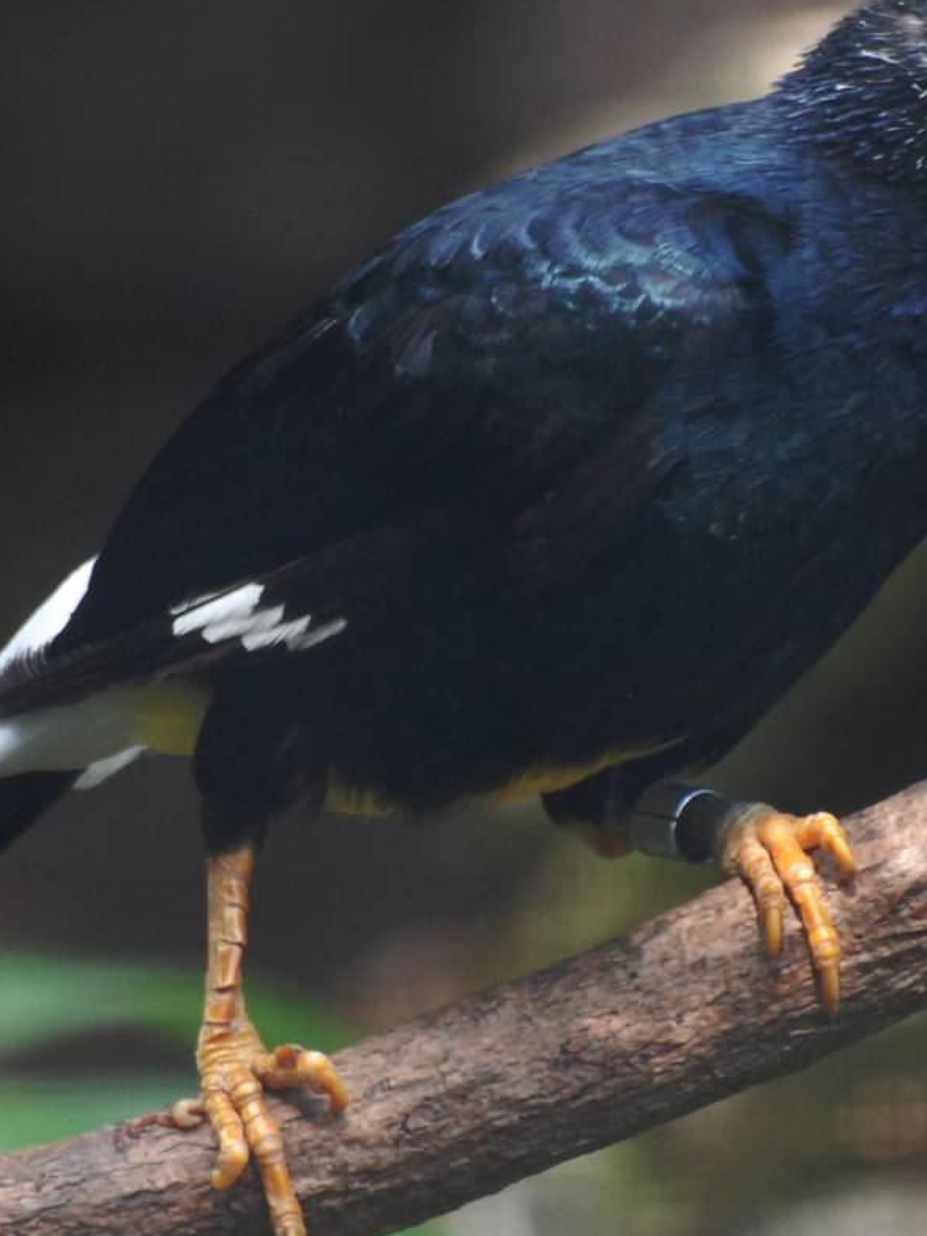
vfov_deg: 2.2
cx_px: 588
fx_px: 31564
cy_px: 571
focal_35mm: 884
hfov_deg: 1.7
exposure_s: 1/160
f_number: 5.6
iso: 1000
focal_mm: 300
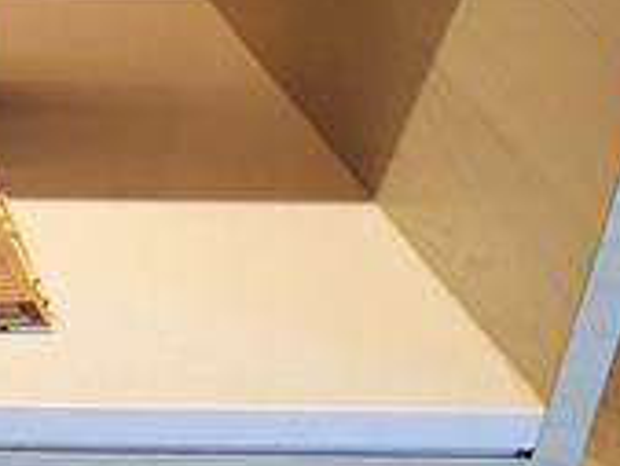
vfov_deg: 11.3
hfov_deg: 13.7
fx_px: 2294
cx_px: -517
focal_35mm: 128
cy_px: 609
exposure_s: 1/30
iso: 320
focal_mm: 3.95
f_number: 1.8
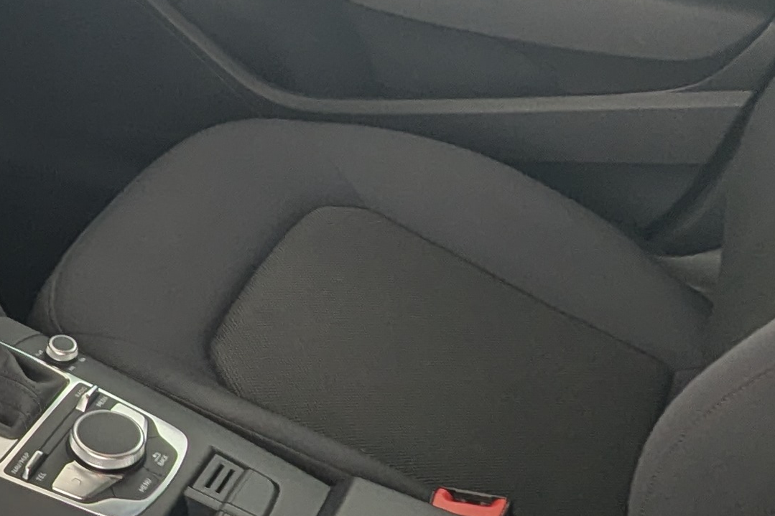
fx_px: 1356
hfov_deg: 29.4
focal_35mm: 63
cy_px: 334
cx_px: -32
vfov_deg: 21.5
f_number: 2.2
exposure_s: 1/52
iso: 35
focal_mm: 2.35
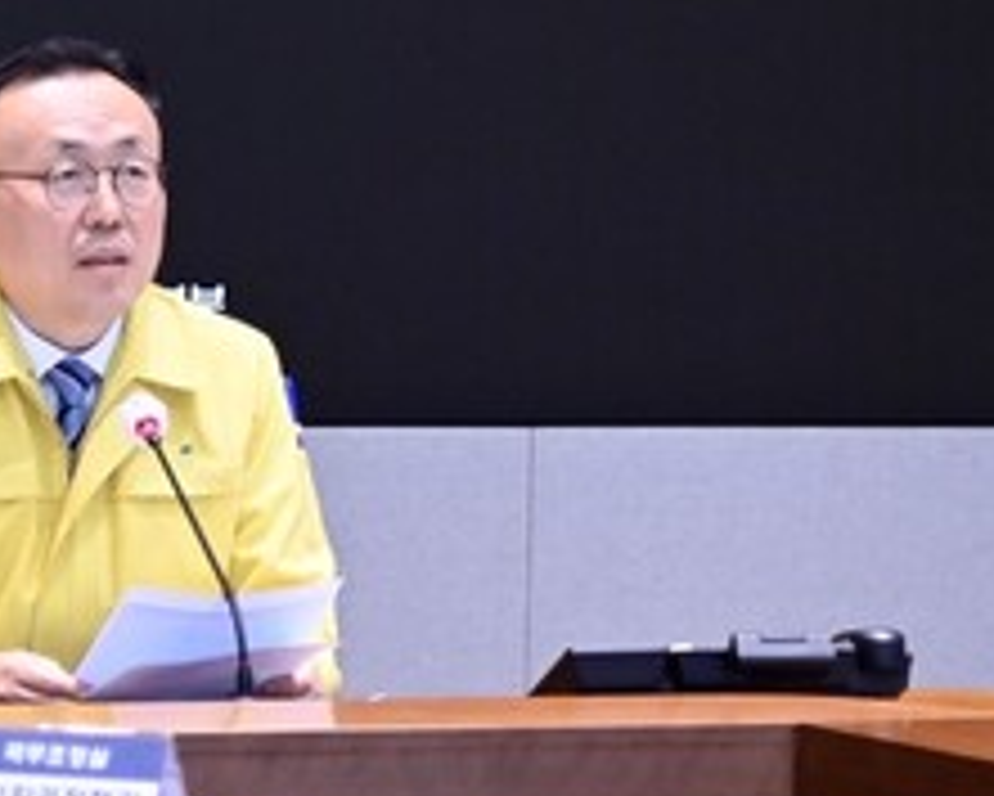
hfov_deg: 14.0
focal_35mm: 132
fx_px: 3885
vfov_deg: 11.7
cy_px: 531
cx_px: -270
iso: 1600
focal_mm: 52
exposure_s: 1/200
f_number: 2.8
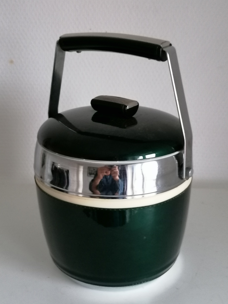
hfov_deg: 29.1
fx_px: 439
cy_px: 152
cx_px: 114
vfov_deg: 38.2
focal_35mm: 50
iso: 640
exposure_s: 1/16.7
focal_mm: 4.75
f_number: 1.8
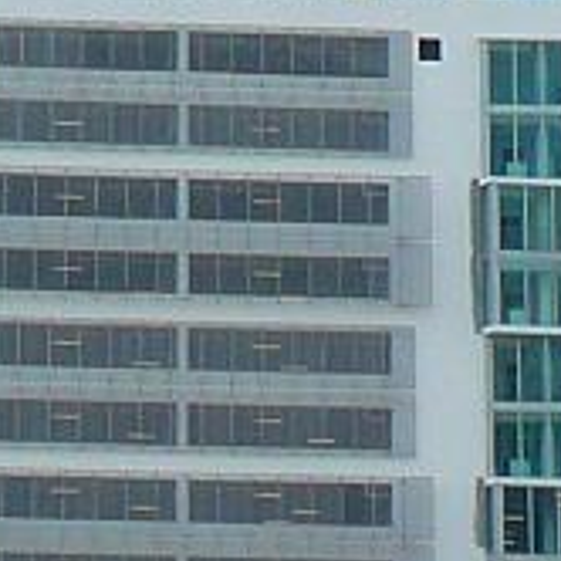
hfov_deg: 5.8
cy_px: -967
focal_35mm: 301
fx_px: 5519
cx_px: -145
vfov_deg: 5.5
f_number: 3.3
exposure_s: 1/800
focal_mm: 7
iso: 80
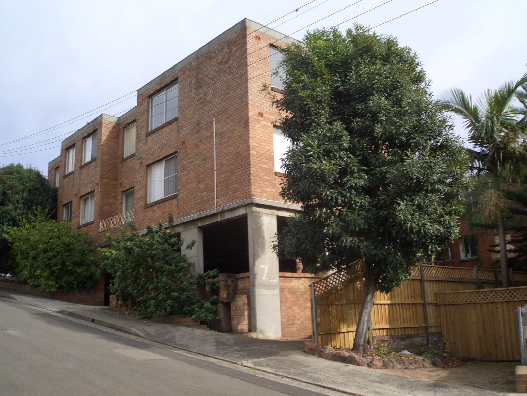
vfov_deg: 39.7
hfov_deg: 51.4
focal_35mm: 36
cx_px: 264
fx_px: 548
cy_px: 198
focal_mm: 4.8
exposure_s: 1/250
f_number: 4
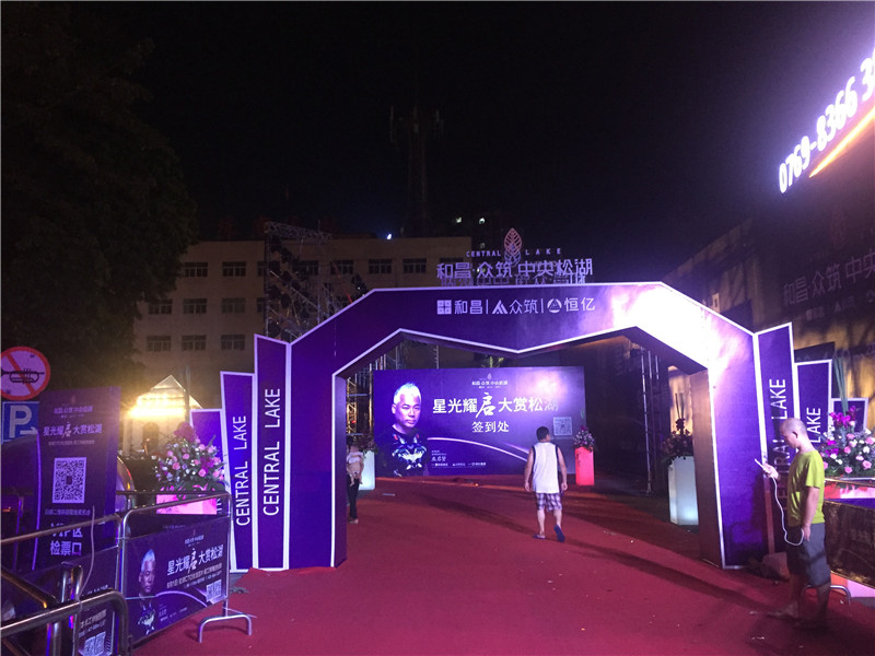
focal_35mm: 29
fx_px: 733
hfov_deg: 61.7
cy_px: 328
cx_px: 438
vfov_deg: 48.2
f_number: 2.2
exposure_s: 1/20
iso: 250
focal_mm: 4.15
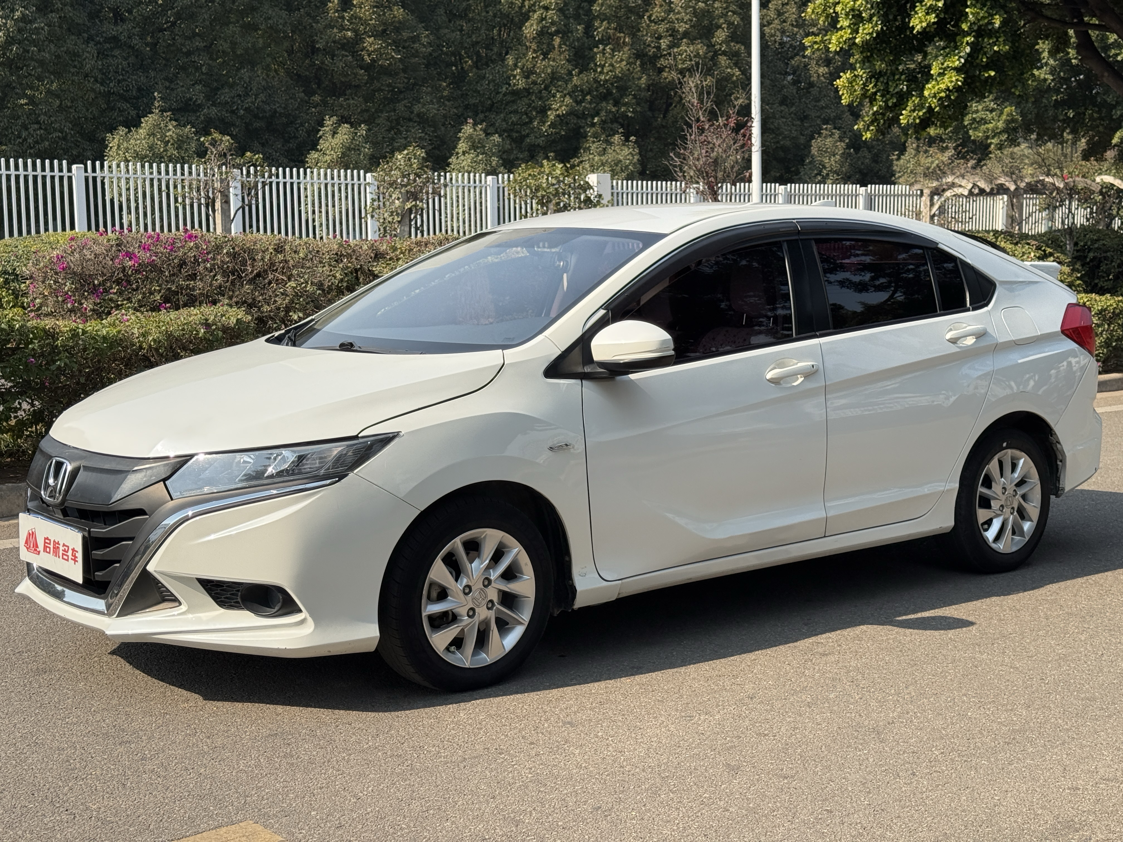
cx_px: 562
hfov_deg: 39.7
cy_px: 421
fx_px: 1557
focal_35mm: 48
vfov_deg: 30.3
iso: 100
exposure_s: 1/3378
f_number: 1.78
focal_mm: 6.76
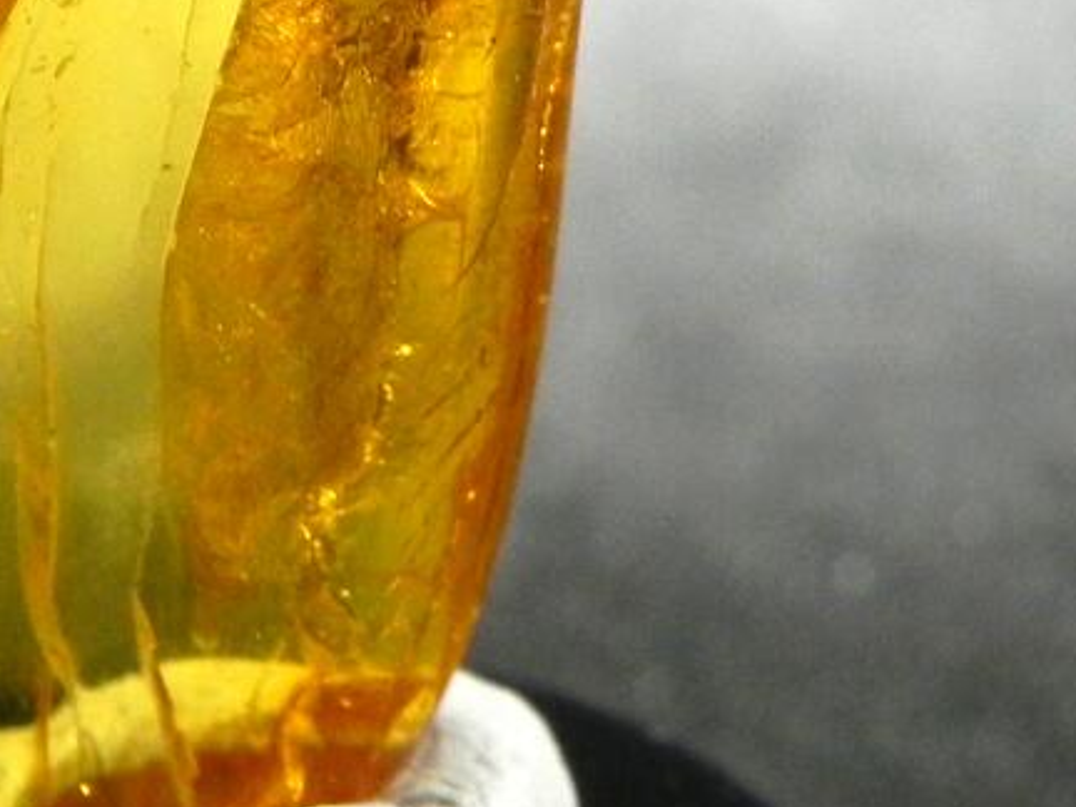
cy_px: 37
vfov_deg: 6.8
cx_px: 20
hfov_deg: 9.1
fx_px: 6745
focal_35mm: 217
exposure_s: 1/23.8
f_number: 4
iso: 400
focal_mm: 13.4
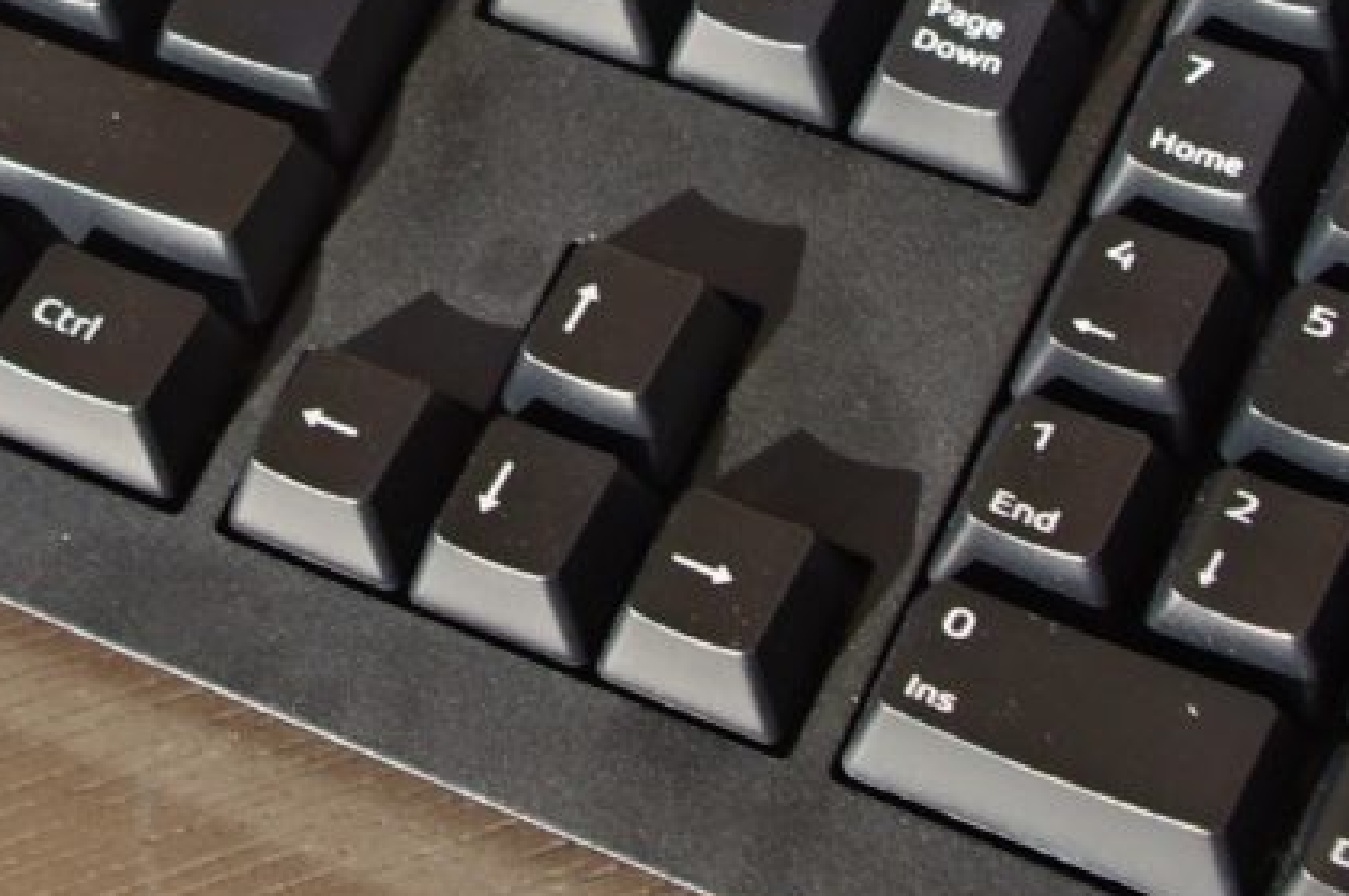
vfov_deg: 10.9
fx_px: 4604
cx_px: 151
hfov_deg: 16.5
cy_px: -218
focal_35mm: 123
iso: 200
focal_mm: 23.13
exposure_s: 1/200
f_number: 5
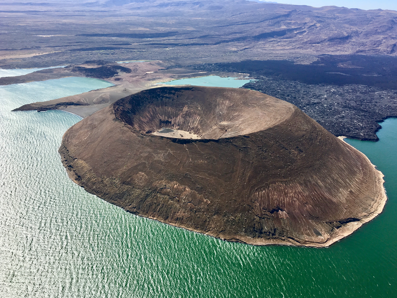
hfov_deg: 60.0
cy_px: 151
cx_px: 195
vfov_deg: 46.8
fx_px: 344
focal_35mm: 30
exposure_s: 1/1304
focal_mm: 4.15
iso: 25
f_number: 2.2
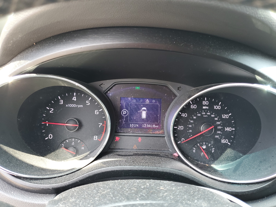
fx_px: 207
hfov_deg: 67.3
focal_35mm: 26
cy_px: 104
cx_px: 138
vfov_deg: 53.1
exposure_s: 1/60.2
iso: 57
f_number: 1.5
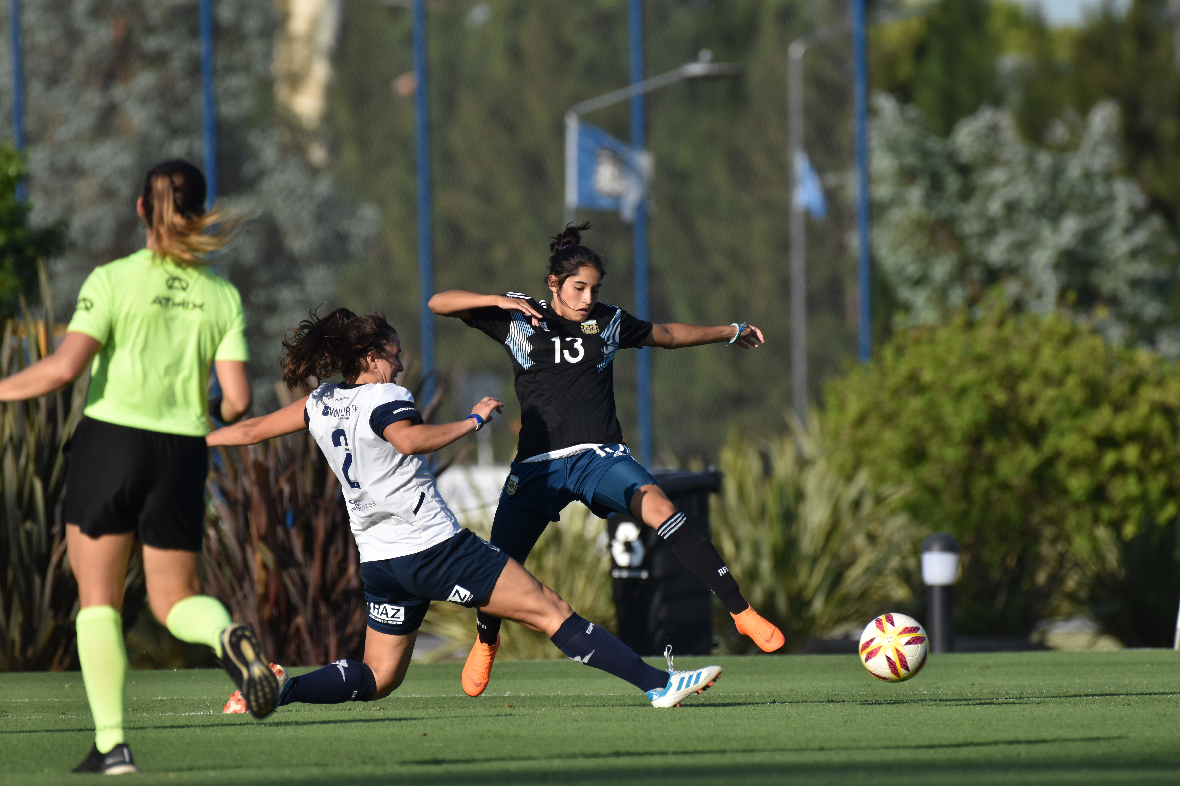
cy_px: 393
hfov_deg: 2.7
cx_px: 590
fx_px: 24581
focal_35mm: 750
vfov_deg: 1.8
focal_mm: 500
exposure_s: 1/1600
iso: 400
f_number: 6.3
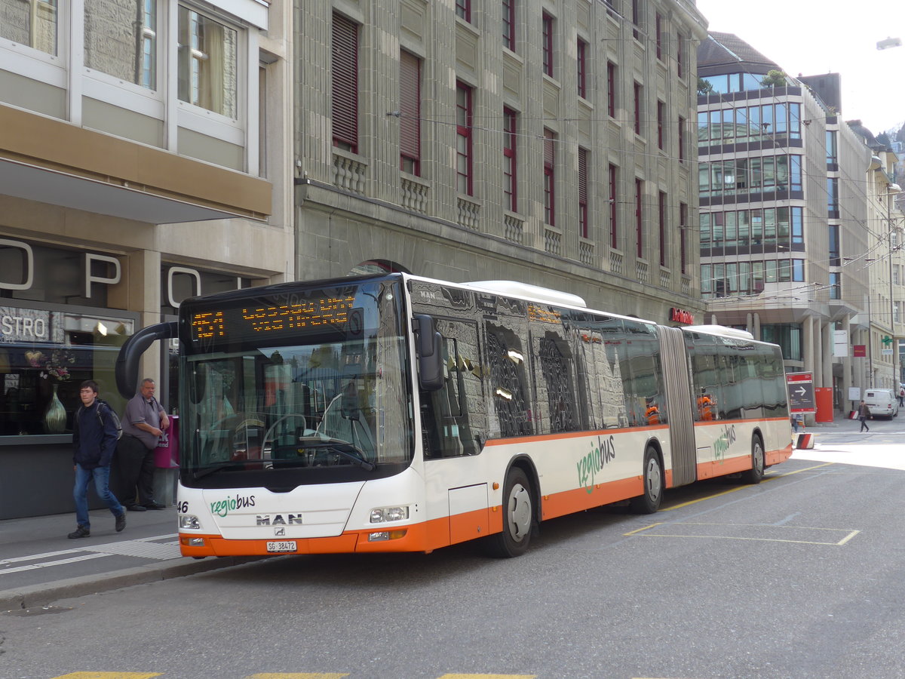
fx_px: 1281
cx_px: 452
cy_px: 340
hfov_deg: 38.9
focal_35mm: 49
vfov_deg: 29.7
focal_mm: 10.1
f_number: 3.2
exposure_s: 1/320
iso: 80
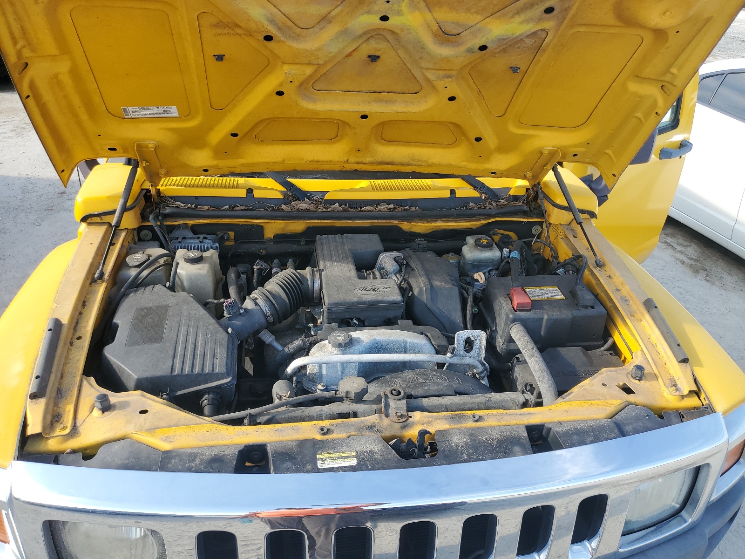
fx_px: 560
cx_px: 372
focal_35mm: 26
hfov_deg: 67.3
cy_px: 280
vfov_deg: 53.1
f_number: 1.5
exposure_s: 1/667
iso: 50
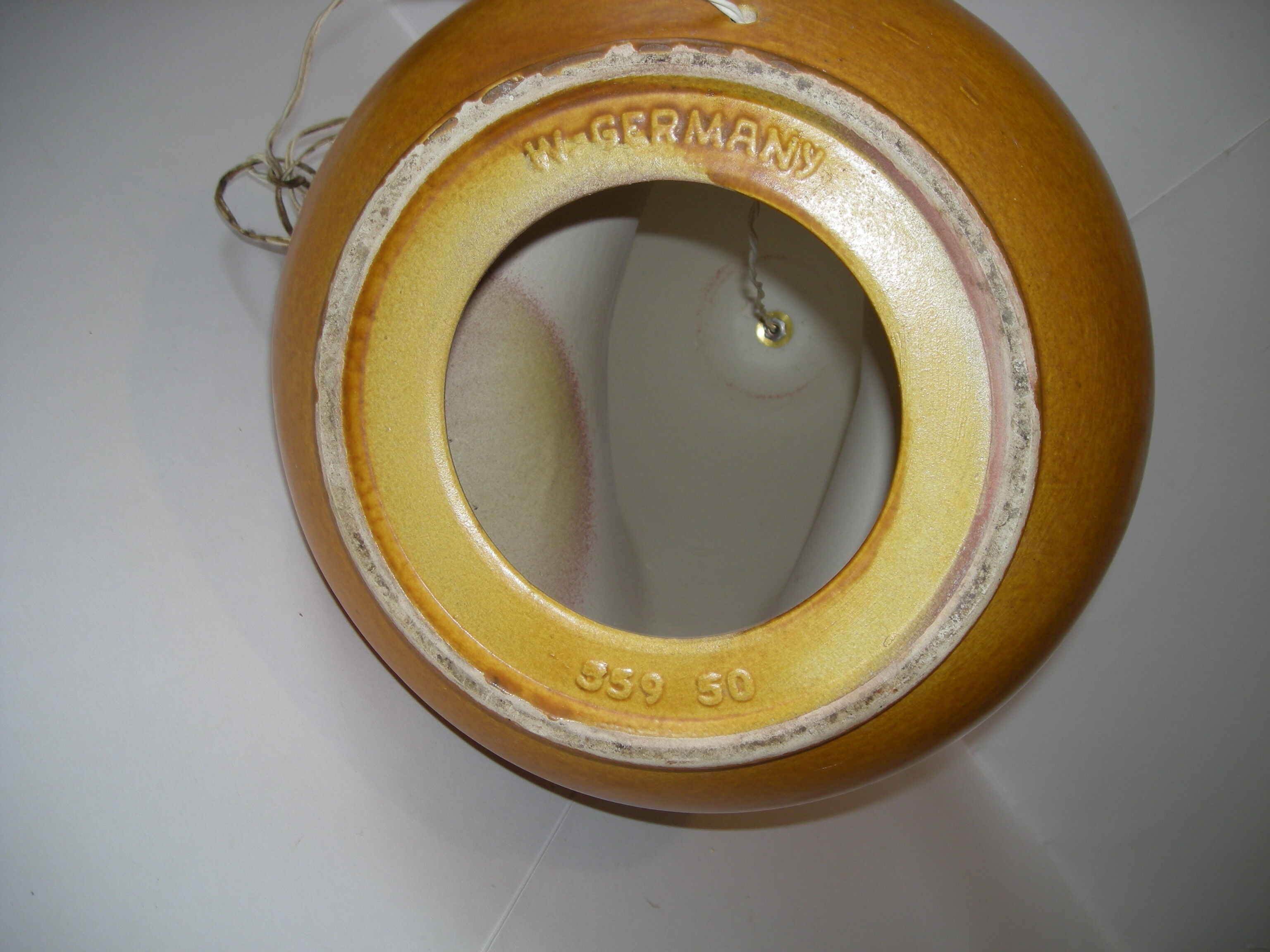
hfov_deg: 52.6
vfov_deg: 40.7
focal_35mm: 35
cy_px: 476
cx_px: 635
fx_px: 1284
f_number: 2.8
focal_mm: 5.7
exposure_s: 1/50.2
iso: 50
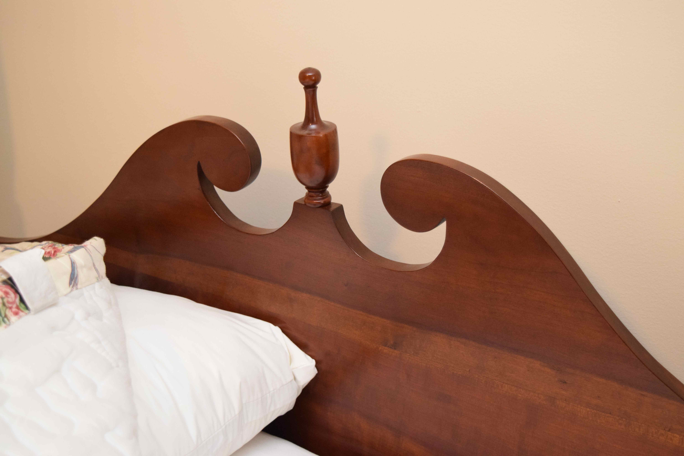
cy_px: 228
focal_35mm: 52
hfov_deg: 37.9
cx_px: 342
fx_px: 997
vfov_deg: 25.8
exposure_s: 1/60
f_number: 4.5
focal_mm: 35
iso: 2500
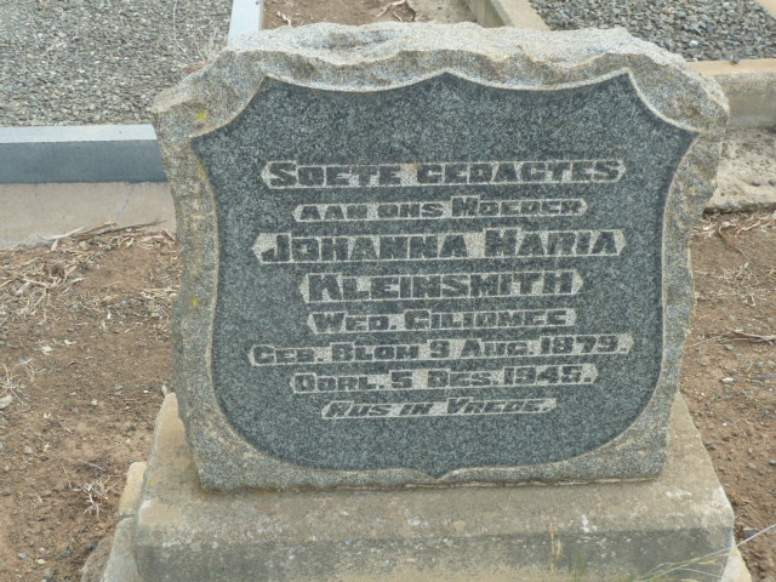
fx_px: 986
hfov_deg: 42.9
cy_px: 291
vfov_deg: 32.9
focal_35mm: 44
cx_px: 388
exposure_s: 1/125
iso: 160
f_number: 3.7
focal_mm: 7.3
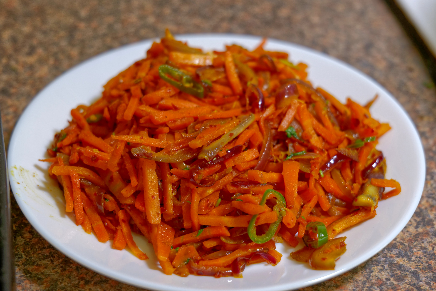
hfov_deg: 33.4
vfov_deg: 22.6
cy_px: 146
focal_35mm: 60
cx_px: 218
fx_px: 727
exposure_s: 1/80
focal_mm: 60
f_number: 5.6
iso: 1250
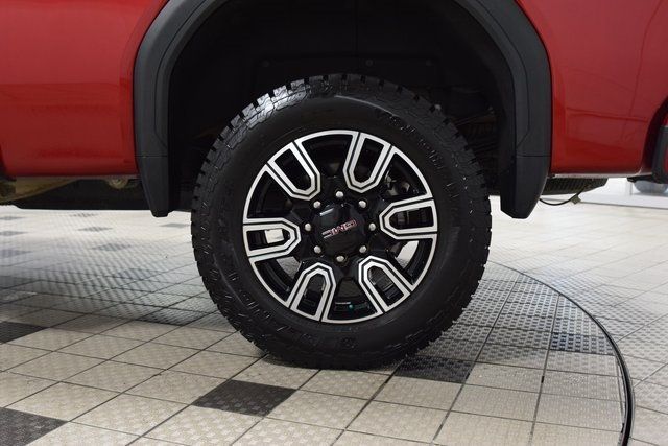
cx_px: 334
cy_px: 223
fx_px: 668
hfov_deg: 53.1
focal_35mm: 36
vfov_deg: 36.9
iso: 1600
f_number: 4
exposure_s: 1/60
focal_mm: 24
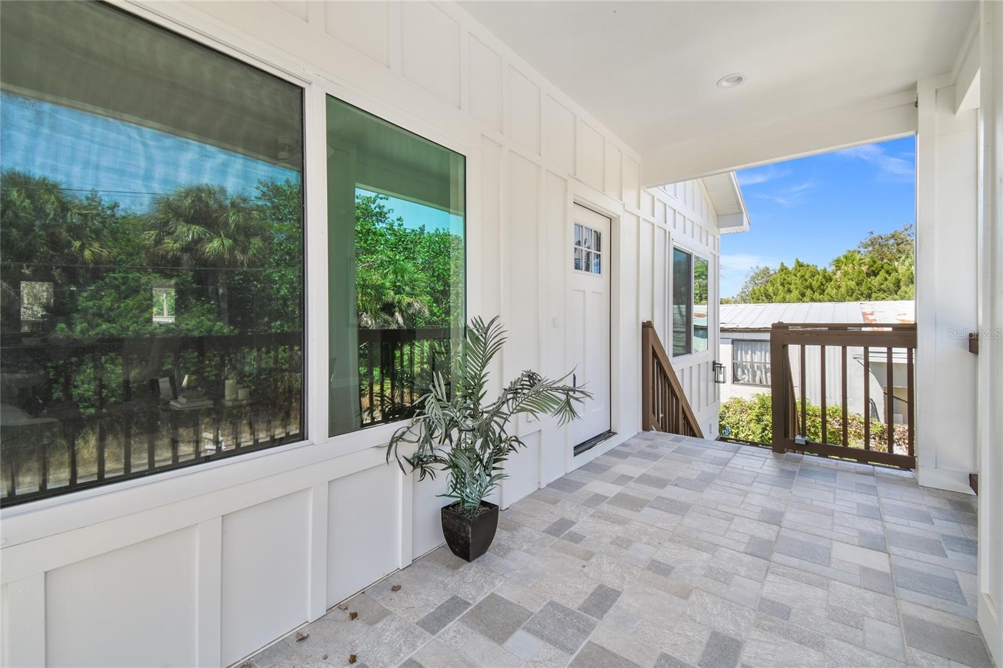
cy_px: 334
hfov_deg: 100.4
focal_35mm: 15
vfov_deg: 77.3
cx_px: 502
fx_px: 418
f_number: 7.1
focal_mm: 10
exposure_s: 1/250
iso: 100
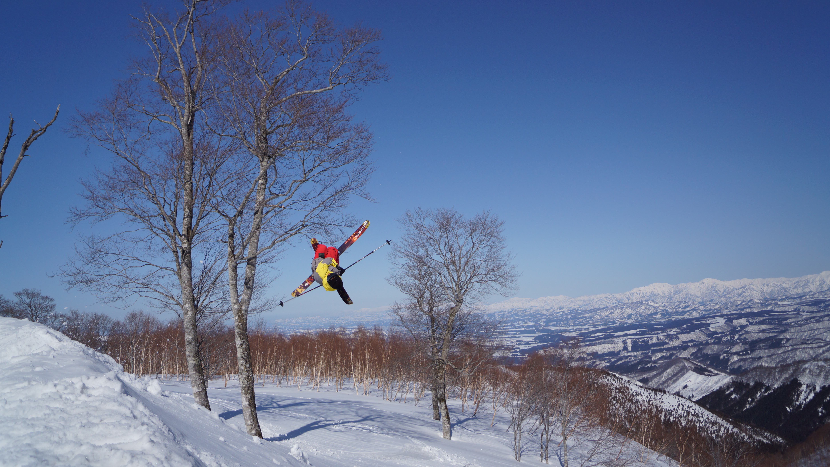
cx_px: 415
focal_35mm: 29
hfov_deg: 66.1
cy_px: 213
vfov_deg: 40.1
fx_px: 638
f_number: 3.5
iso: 100
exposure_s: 1/4000
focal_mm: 18
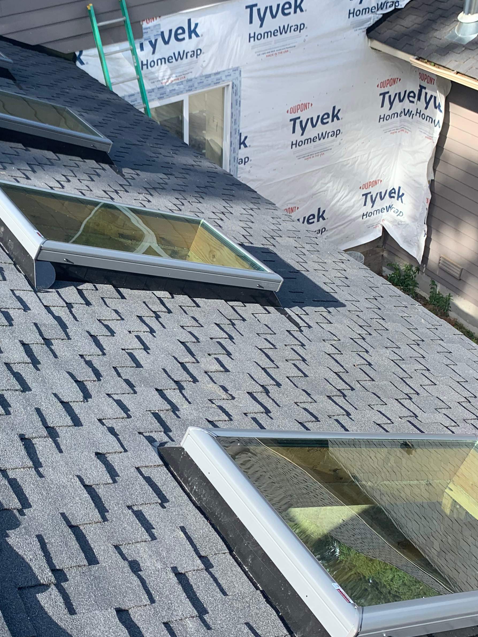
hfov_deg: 31.9
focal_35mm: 44
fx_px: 810
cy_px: 319
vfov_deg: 42.9
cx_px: 88
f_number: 1.8
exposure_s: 1/463
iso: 25
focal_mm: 4.25
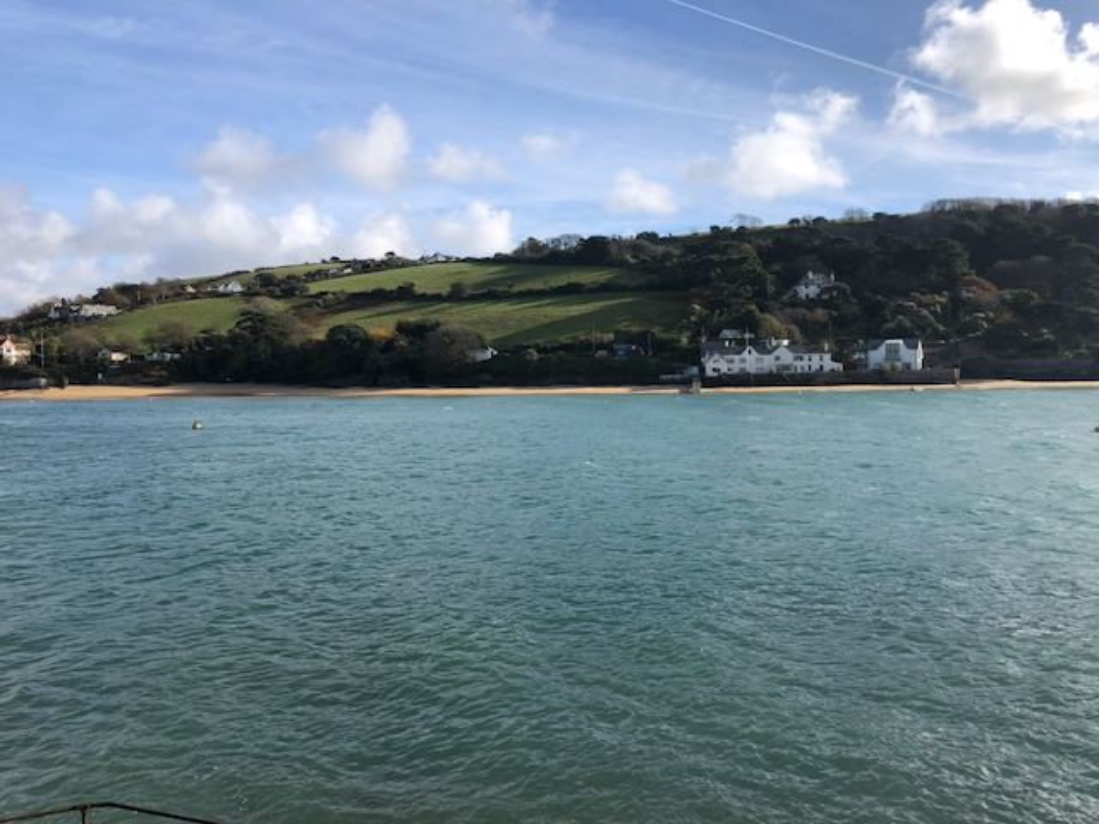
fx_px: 889
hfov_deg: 63.4
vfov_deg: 49.7
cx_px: 550
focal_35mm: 28
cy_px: 412
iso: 20
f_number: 1.8
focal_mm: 3.99
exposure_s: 1/1779
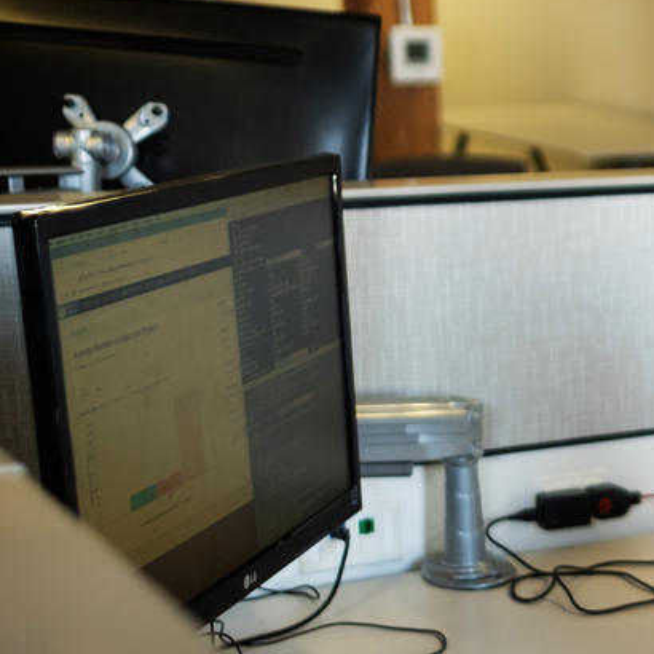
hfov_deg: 18.5
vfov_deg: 19.7
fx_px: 1860
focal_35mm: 87
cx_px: 868
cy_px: 539
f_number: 1.4
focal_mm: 23
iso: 200
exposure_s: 1/160
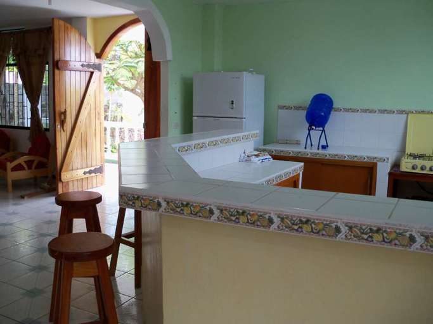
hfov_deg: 52.6
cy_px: 162
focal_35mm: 35
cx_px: 216
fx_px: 438
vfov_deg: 40.7
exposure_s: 1/40
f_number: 3.5
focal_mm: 6.2
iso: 125
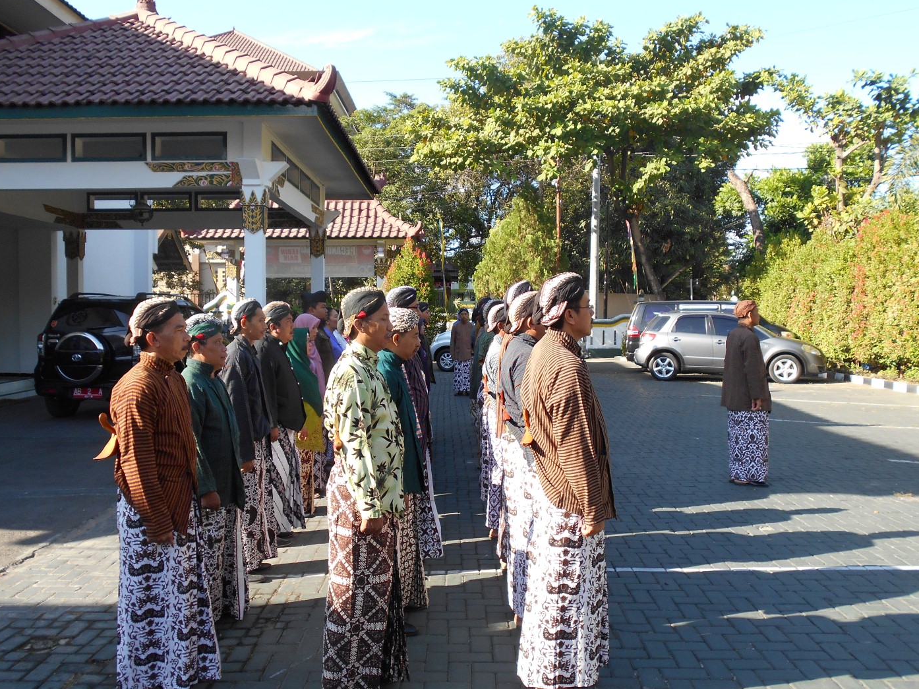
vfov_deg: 45.4
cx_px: 446
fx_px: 823
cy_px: 340
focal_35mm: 31
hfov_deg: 58.4
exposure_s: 1/250
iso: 100
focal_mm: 5.1
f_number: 3.4
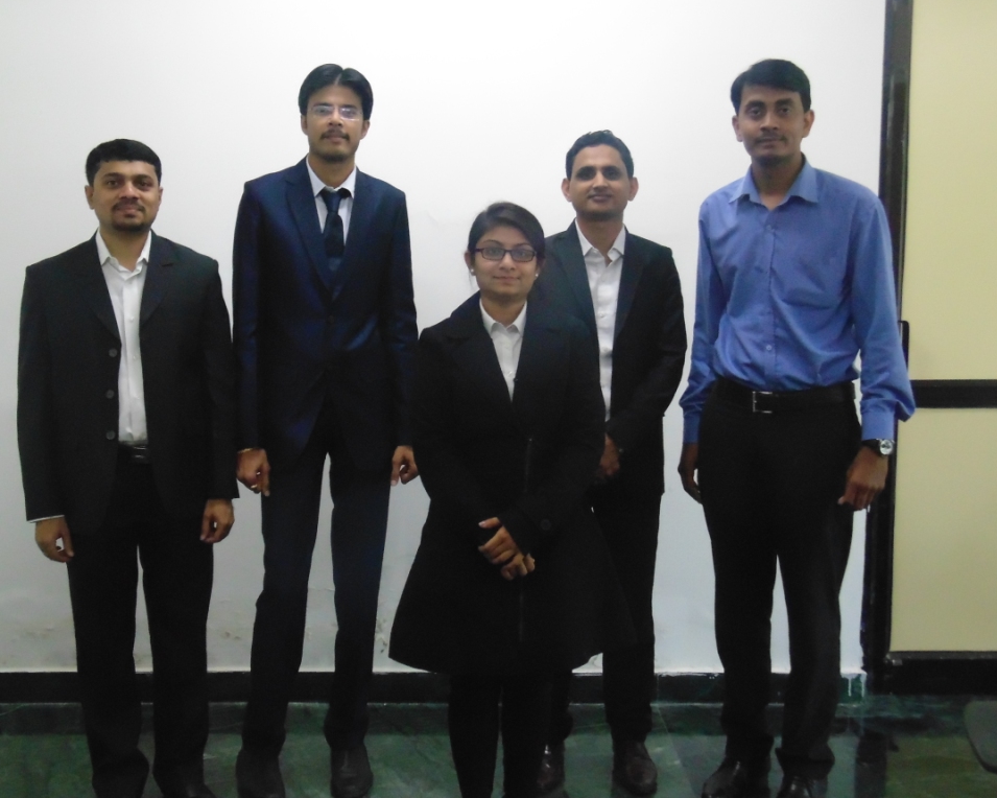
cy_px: 398
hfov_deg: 41.2
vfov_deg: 33.4
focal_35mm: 45
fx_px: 1328
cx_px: 484
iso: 800
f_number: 3.5
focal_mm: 7.7
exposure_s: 1/30
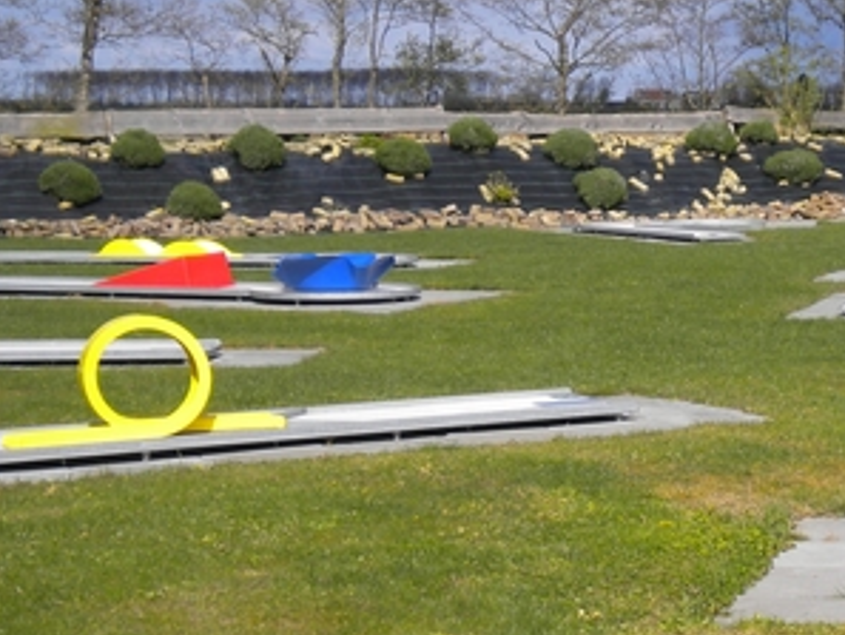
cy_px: 541
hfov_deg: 18.4
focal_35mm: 105
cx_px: 788
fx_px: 2564
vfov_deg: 14.0
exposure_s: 1/543
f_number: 5.6
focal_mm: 9.3
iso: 80
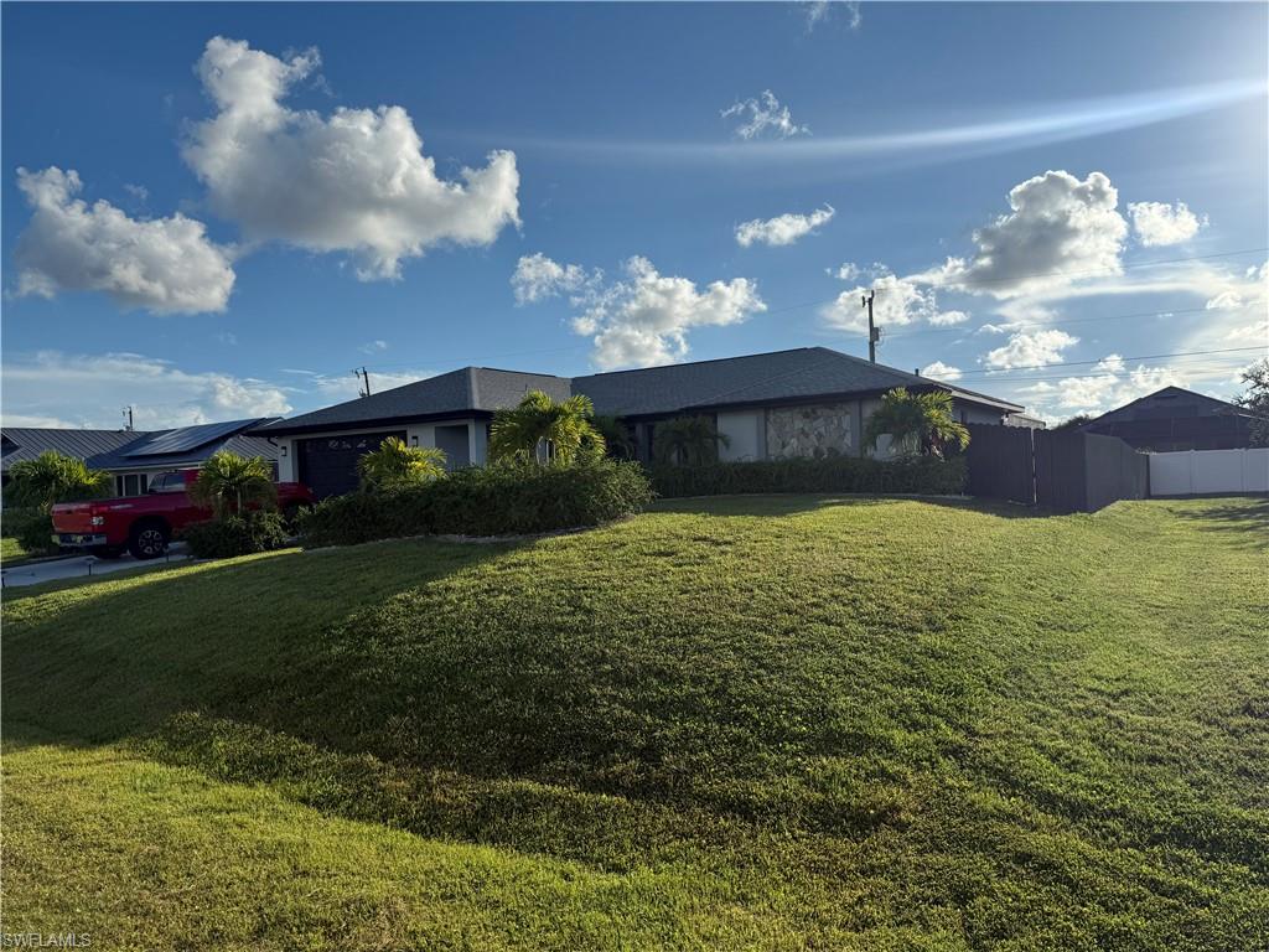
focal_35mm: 24
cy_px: 476
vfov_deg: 56.8
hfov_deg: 71.6
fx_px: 880
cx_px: 634
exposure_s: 1/9091
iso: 80
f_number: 1.78
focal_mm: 6.76
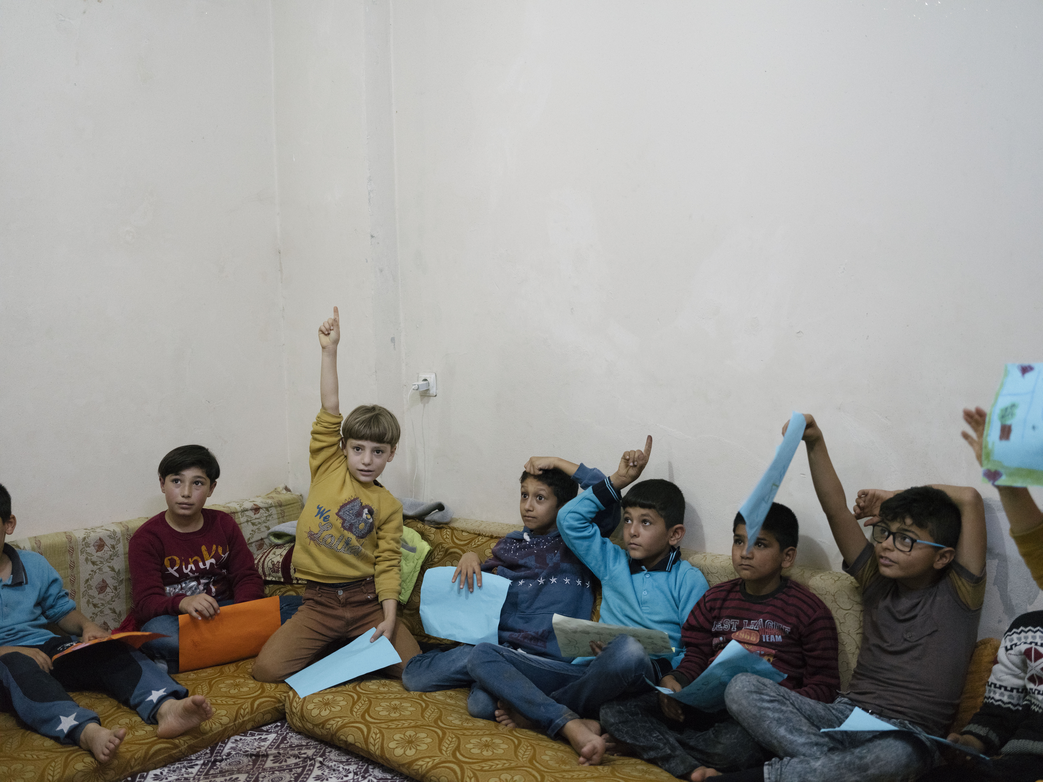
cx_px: 522
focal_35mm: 36
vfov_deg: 39.7
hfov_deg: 51.4
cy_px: 391
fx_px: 1085
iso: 4000
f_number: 2.8
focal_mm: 45
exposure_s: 1/125
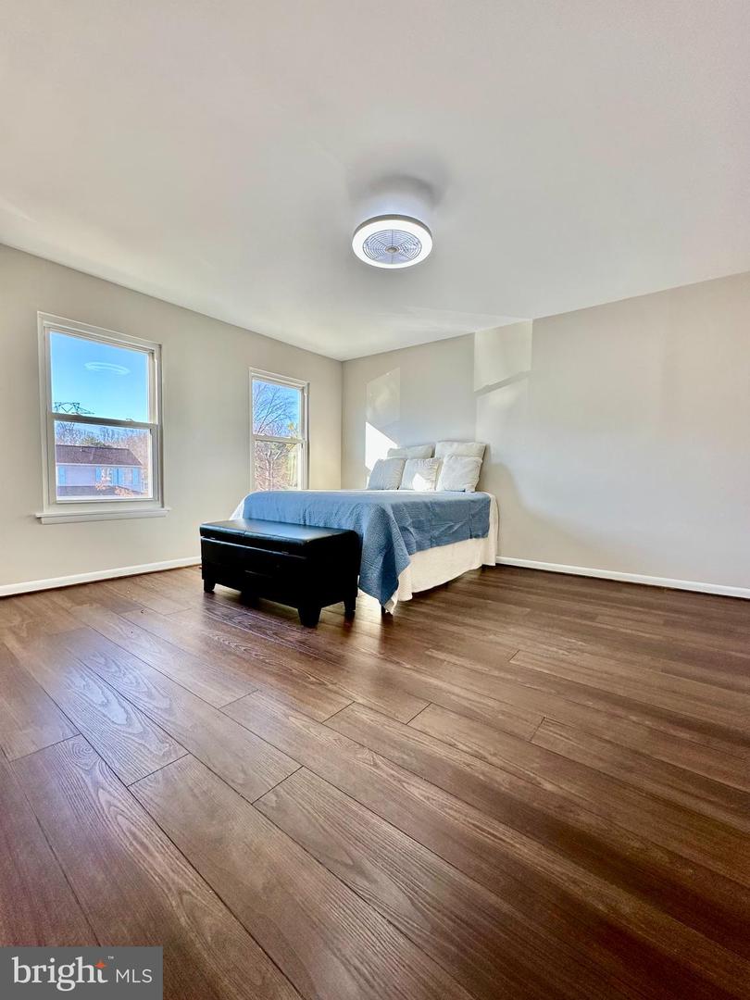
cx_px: 375
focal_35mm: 14
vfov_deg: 102.1
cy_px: 500
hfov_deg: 85.7
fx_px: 404
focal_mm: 2.22
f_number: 2.2
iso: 40
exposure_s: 1/120
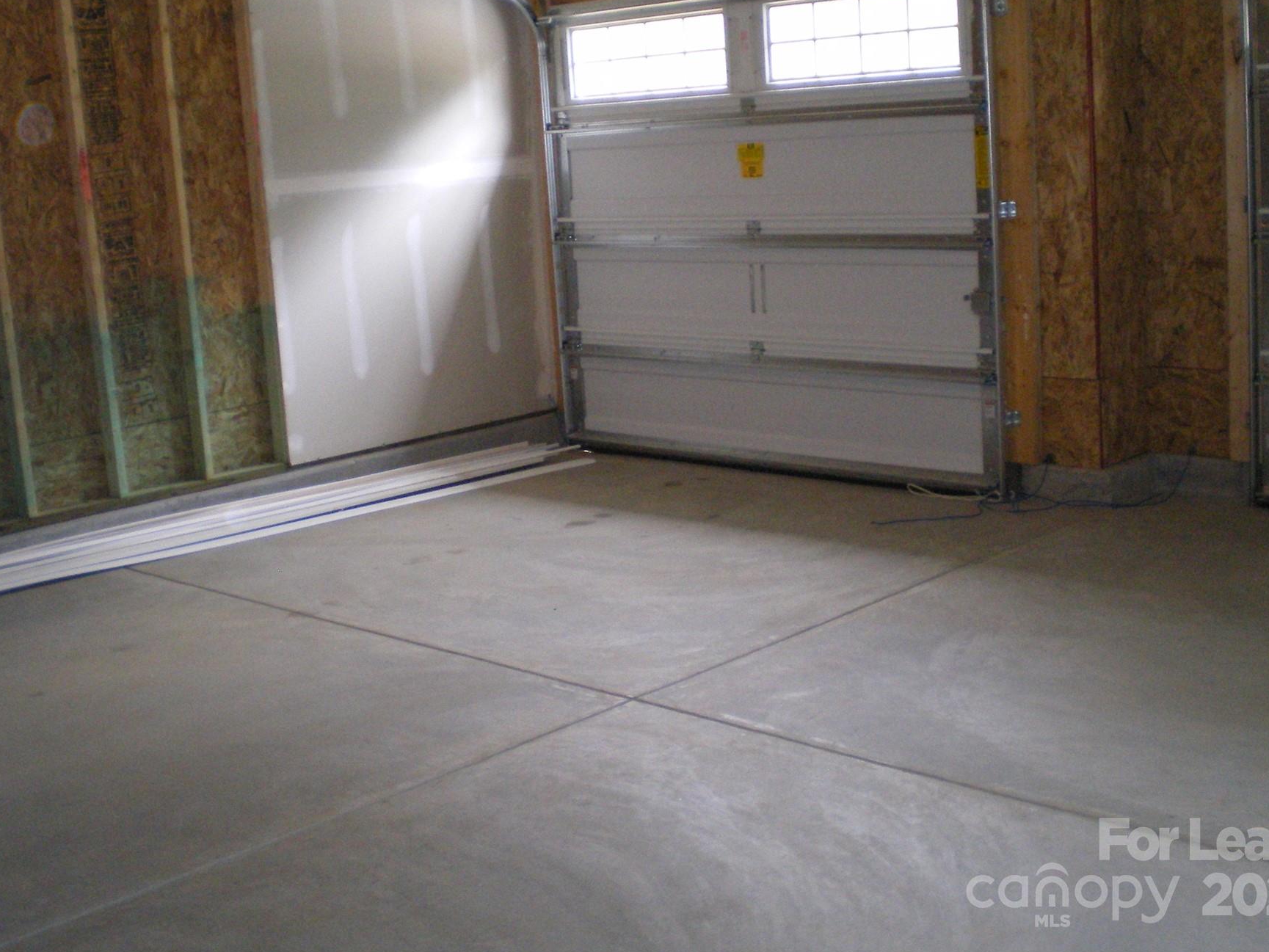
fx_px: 1650
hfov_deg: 42.1
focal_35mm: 45
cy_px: 392
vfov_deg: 32.1
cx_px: 630
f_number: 3.1
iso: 400
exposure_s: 1/30
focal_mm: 6.3
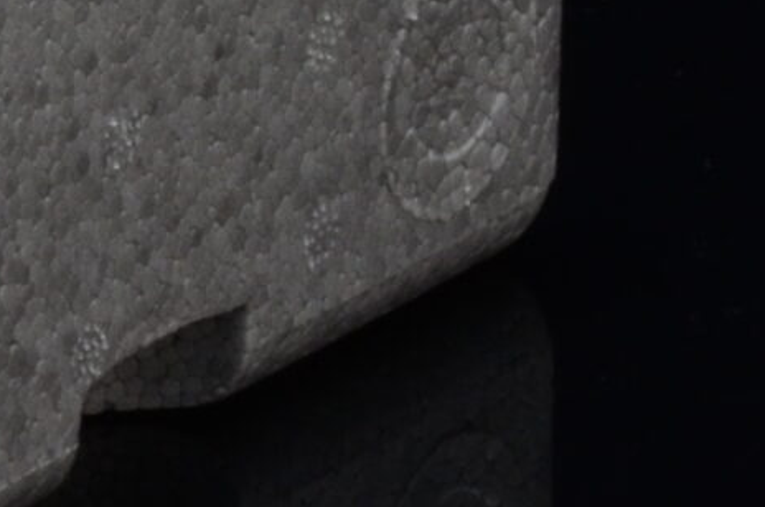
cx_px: -994
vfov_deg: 2.4
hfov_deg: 3.5
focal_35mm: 579
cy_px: -519
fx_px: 12286
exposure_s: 1/10
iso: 800
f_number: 20
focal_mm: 70
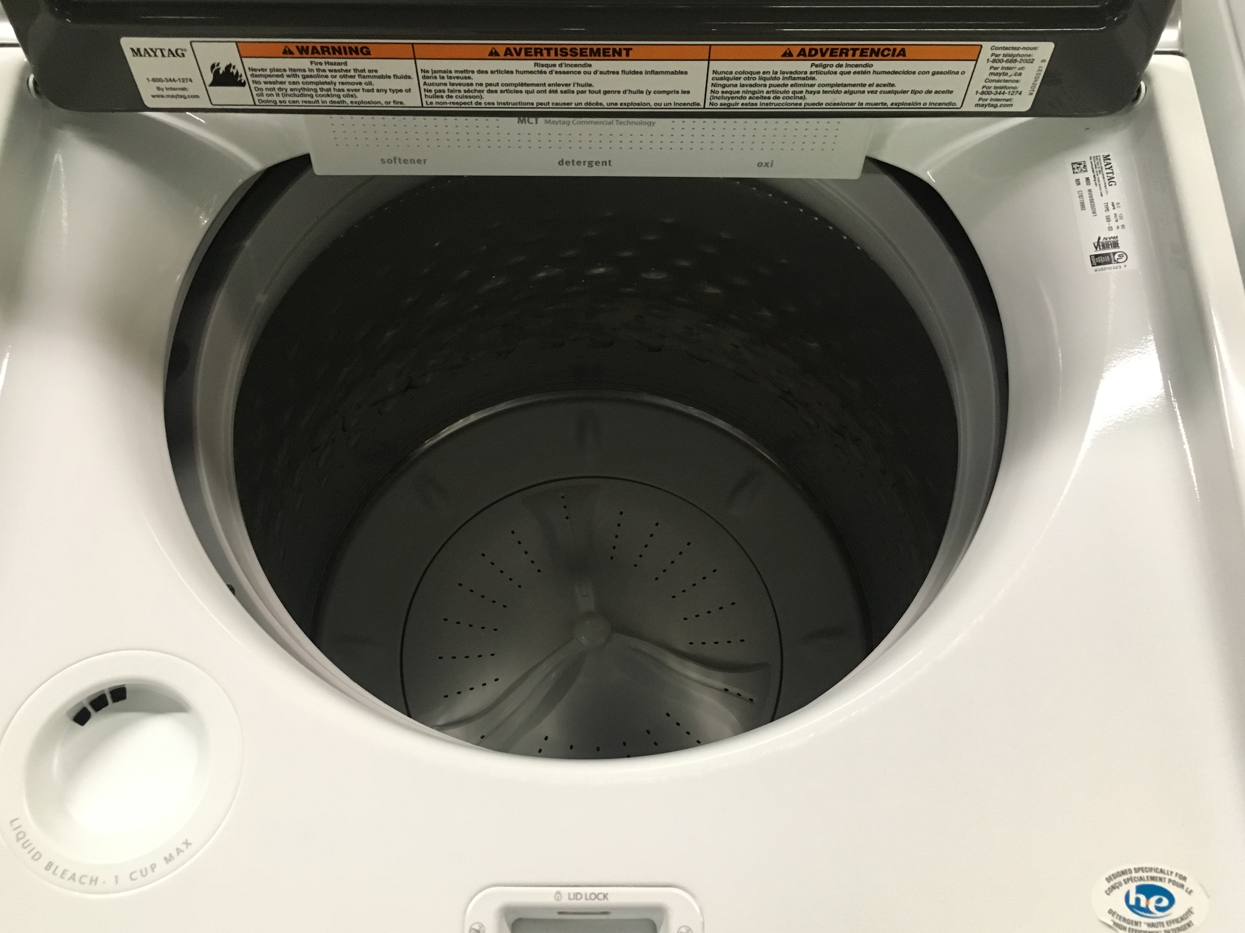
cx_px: 606
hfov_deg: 58.3
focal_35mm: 31
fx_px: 1115
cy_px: 493
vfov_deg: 45.4
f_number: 2.2
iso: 200
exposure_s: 1/30
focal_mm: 4.15
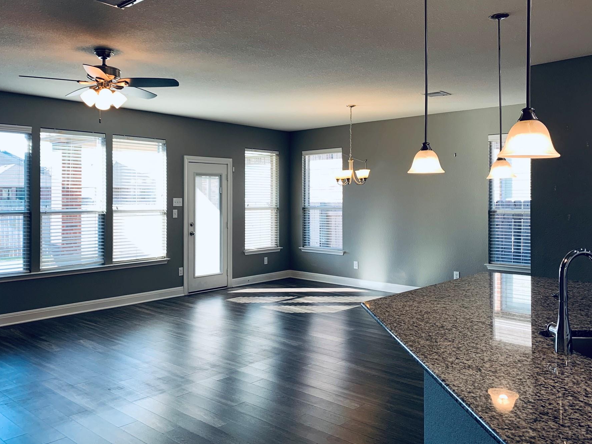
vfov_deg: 46.7
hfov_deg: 59.7
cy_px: 203
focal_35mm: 30
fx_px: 513
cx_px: 253
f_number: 1.8
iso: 32
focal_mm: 4.25
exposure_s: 1/120
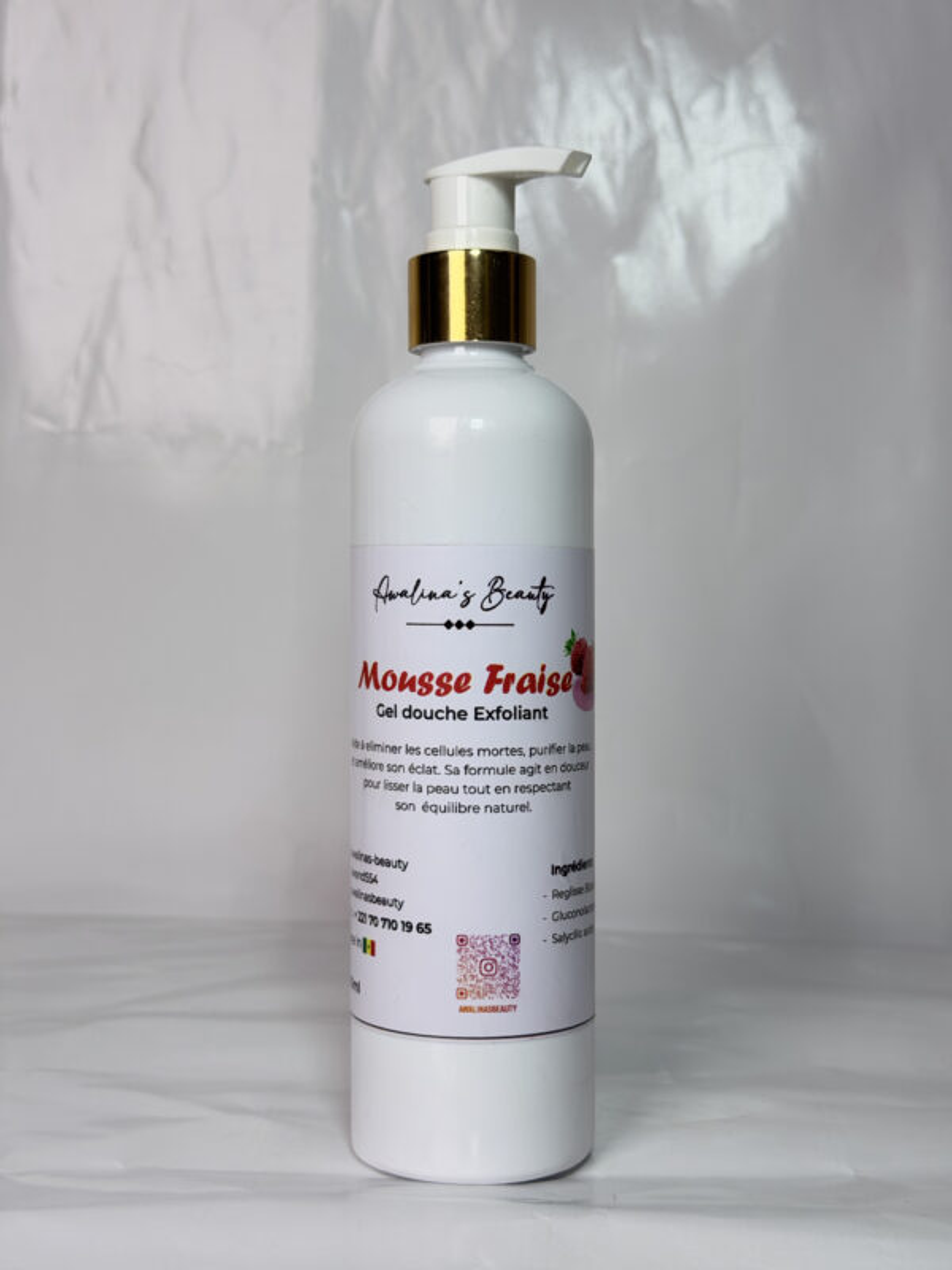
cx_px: 476
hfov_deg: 30.3
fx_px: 1760
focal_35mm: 48
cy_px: 635
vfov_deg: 39.7
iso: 64
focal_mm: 6.76
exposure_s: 1/236
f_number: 1.78
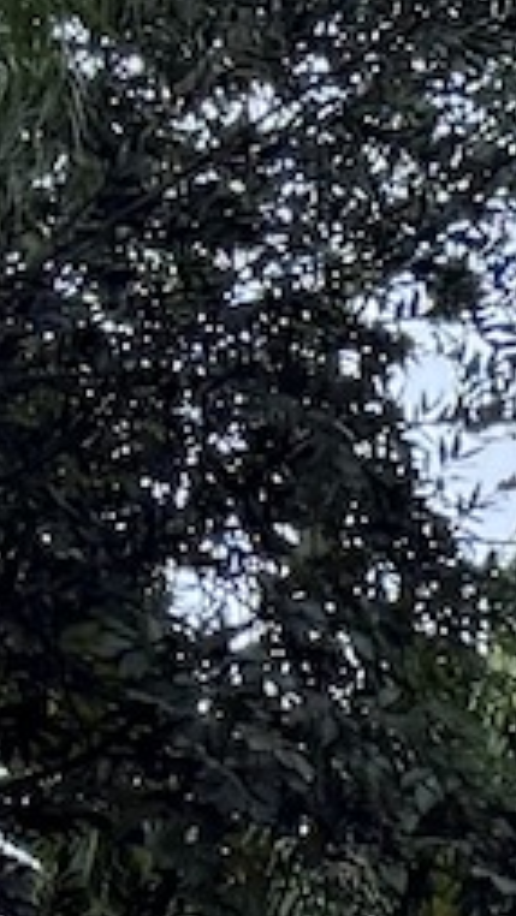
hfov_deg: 4.0
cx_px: 3150
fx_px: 6004
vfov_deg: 8.5
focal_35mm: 247
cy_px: 1471
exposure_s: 1/166
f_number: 1.78
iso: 64
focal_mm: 6.76
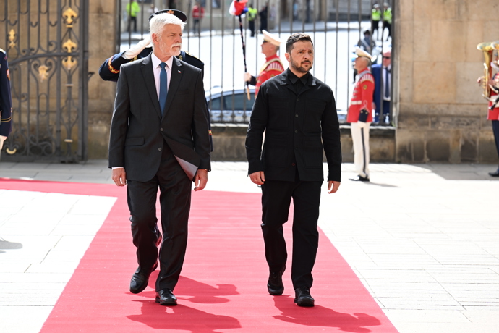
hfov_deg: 14.2
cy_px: 166
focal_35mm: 145
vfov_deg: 9.5
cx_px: 250
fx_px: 2010
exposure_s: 1/1250
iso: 500
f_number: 5.6
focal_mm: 145
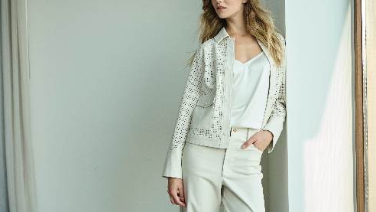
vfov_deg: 23.9
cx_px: 186
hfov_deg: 41.3
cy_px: 89
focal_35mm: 50
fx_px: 499
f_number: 4
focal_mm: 47
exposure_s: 1/200
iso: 200
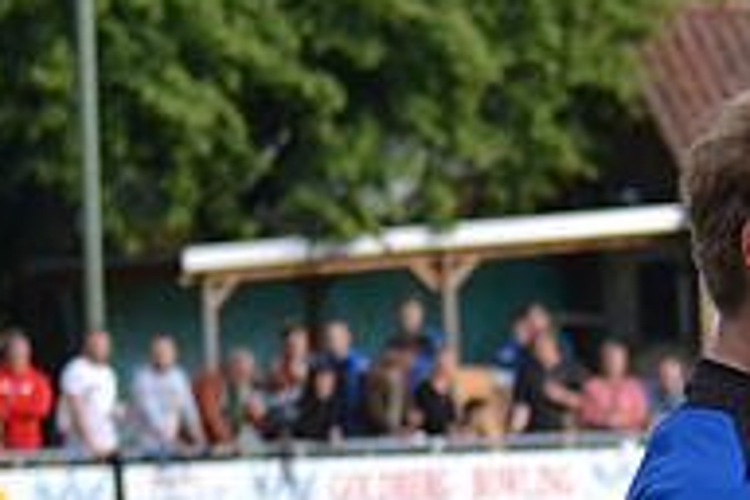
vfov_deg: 1.9
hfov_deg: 2.9
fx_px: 14974
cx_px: 1457
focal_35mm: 719
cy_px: 1301
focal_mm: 85
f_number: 4
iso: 400
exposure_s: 1/500
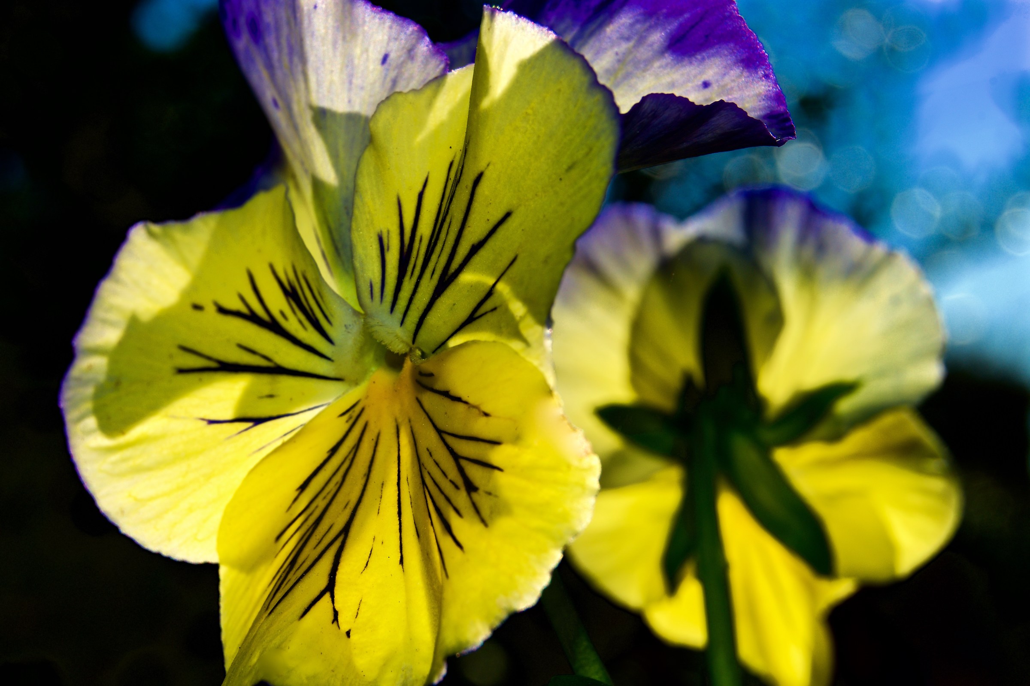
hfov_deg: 24.6
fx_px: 2360
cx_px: 515
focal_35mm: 82
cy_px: 343
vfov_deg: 16.6
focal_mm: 55
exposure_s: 1/250
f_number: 7.1
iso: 100
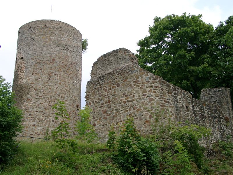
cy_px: 88
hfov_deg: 42.1
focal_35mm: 45
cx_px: 116
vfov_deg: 32.2
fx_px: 303
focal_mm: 9.29
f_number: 4
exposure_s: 1/478
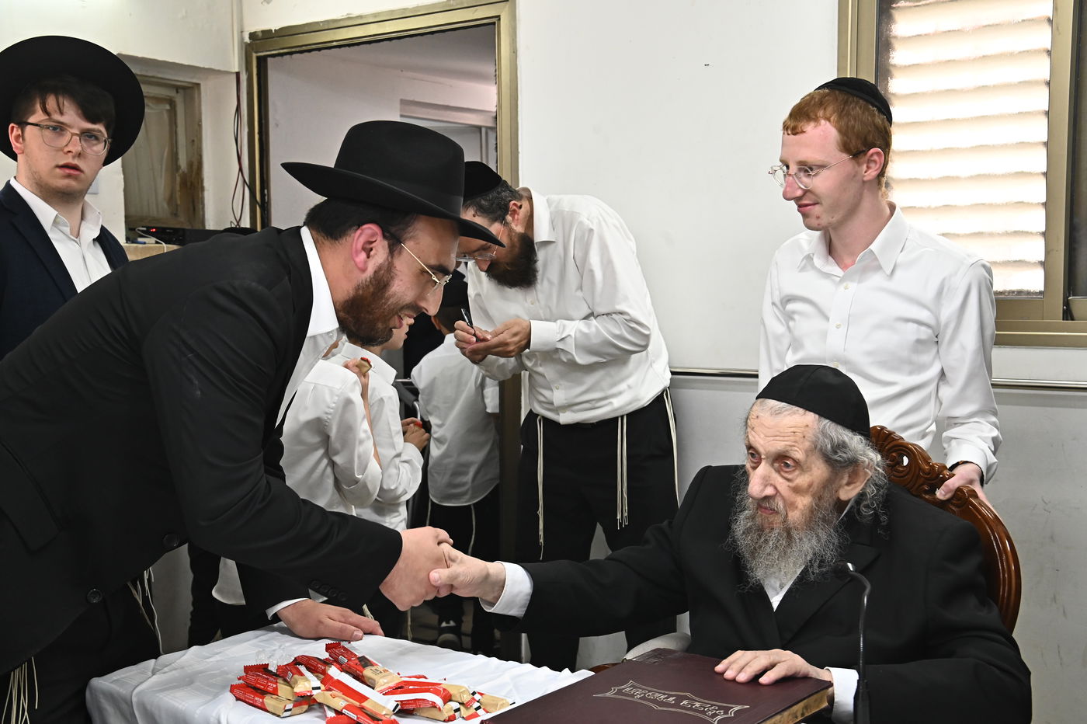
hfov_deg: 42.8
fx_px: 1388
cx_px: 544
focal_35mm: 46
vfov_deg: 29.2
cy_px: 362
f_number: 8
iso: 2500
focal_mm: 46
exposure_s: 1/200
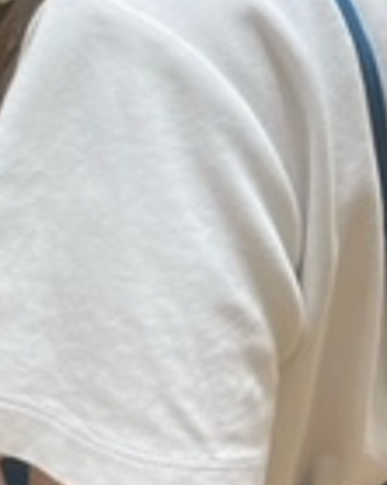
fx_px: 1677
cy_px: -105
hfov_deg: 13.2
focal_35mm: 117
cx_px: 199
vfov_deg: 15.8
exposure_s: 1/100
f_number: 1.6
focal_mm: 4.2
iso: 64
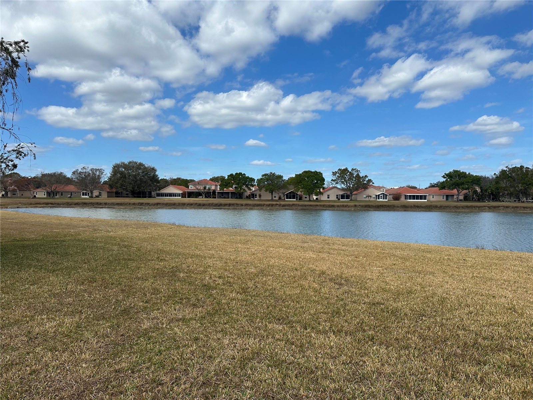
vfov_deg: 56.8
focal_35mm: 24
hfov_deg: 71.6
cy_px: 200
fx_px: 370
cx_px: 266
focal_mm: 6.86
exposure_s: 1/5848
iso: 80
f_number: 1.78
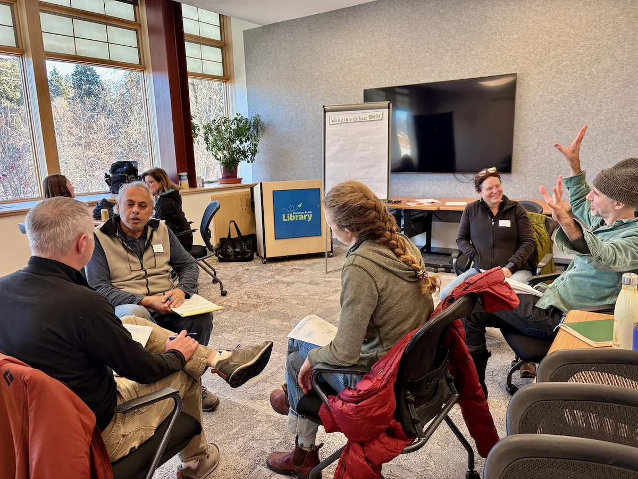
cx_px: 319
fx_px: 479
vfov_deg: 53.1
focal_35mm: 26
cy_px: 240
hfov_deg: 67.3
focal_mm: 5.96
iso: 125
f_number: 1.6
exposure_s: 1/76
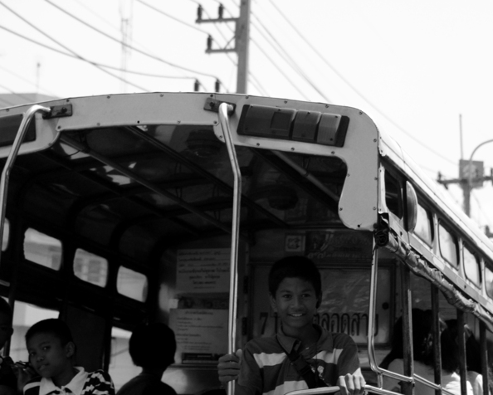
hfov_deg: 15.9
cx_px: 198
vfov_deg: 12.8
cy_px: 153
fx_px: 1767
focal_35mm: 121
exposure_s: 1/2000
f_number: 5
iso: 560
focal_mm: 50
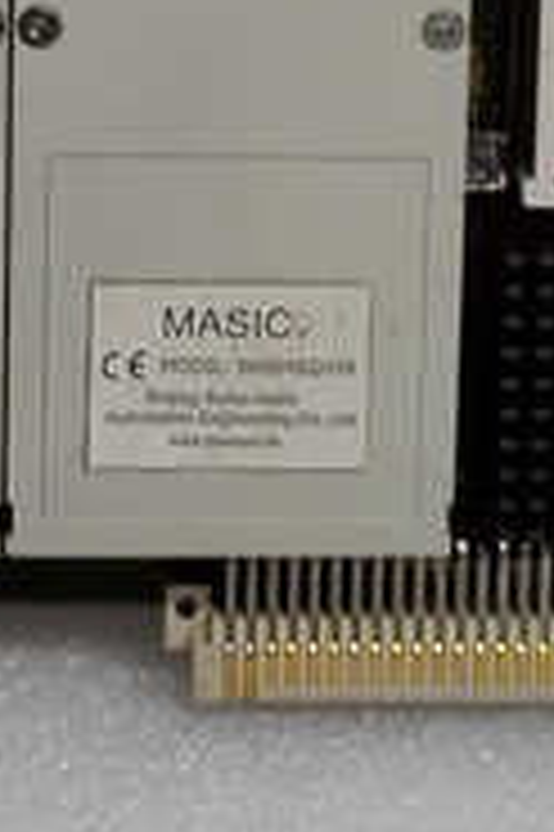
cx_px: 50
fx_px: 2706
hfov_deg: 11.6
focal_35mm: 117
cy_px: -634
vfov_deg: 15.3
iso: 200
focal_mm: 4.75
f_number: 1.8
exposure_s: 1/50
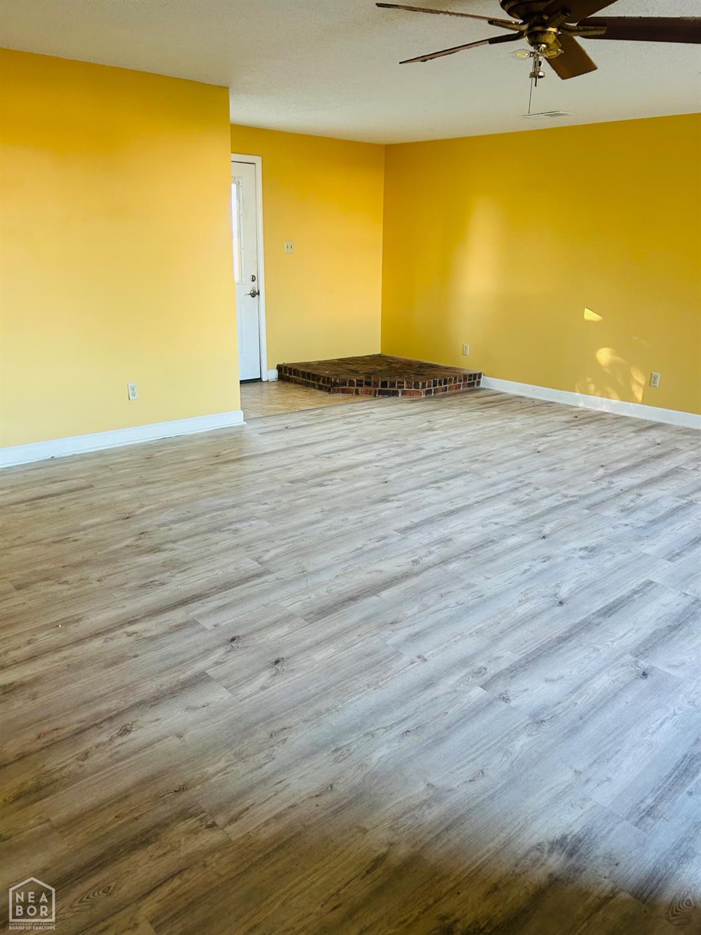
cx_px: 350
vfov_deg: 67.3
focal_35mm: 26
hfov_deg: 53.1
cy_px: 468
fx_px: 702
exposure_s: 1/80
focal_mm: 5.7
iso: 125
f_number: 1.5
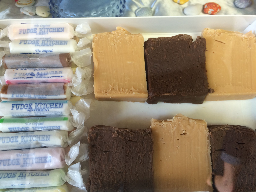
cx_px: 128
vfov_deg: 48.2
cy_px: 96
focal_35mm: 29
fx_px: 214
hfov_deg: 61.7
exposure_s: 1/30
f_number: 2.2
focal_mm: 4.15
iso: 64
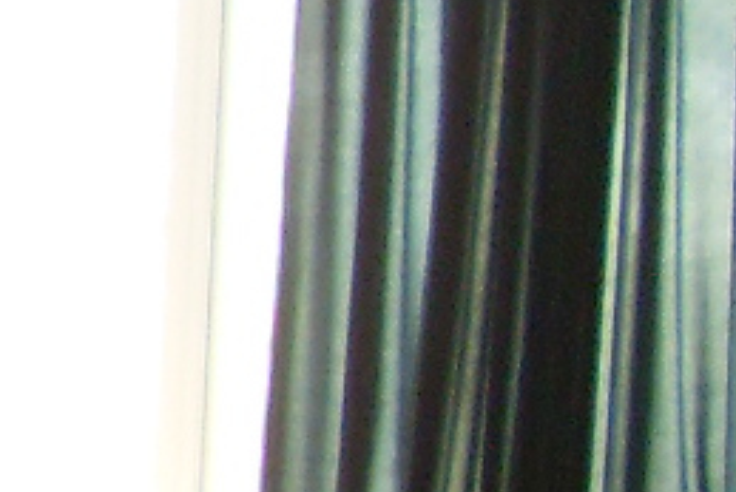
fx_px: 5891
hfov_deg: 6.8
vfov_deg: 4.8
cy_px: 700
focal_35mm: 288
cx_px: -978
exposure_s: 1/45
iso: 120
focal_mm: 6.3
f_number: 2.8
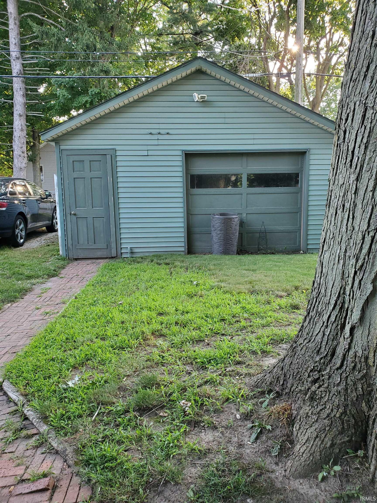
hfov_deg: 53.1
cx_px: 188
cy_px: 252
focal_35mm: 26
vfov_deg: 67.3
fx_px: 378
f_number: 2.4
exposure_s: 1/120
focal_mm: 4.3
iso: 160
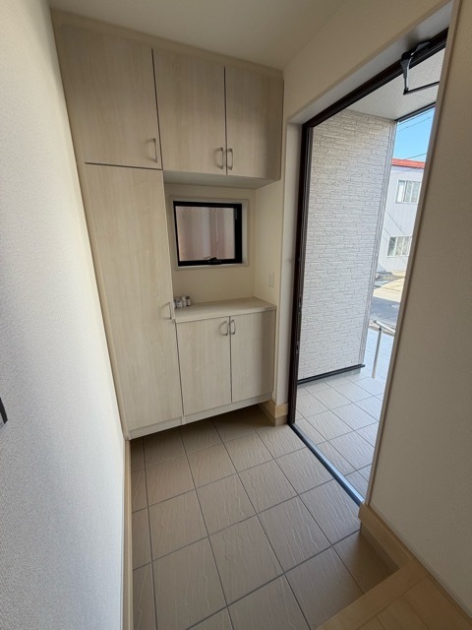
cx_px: 236
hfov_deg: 85.7
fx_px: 255
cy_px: 315
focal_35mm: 14
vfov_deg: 102.1
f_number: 2.2
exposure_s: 1/146
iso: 64
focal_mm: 2.22
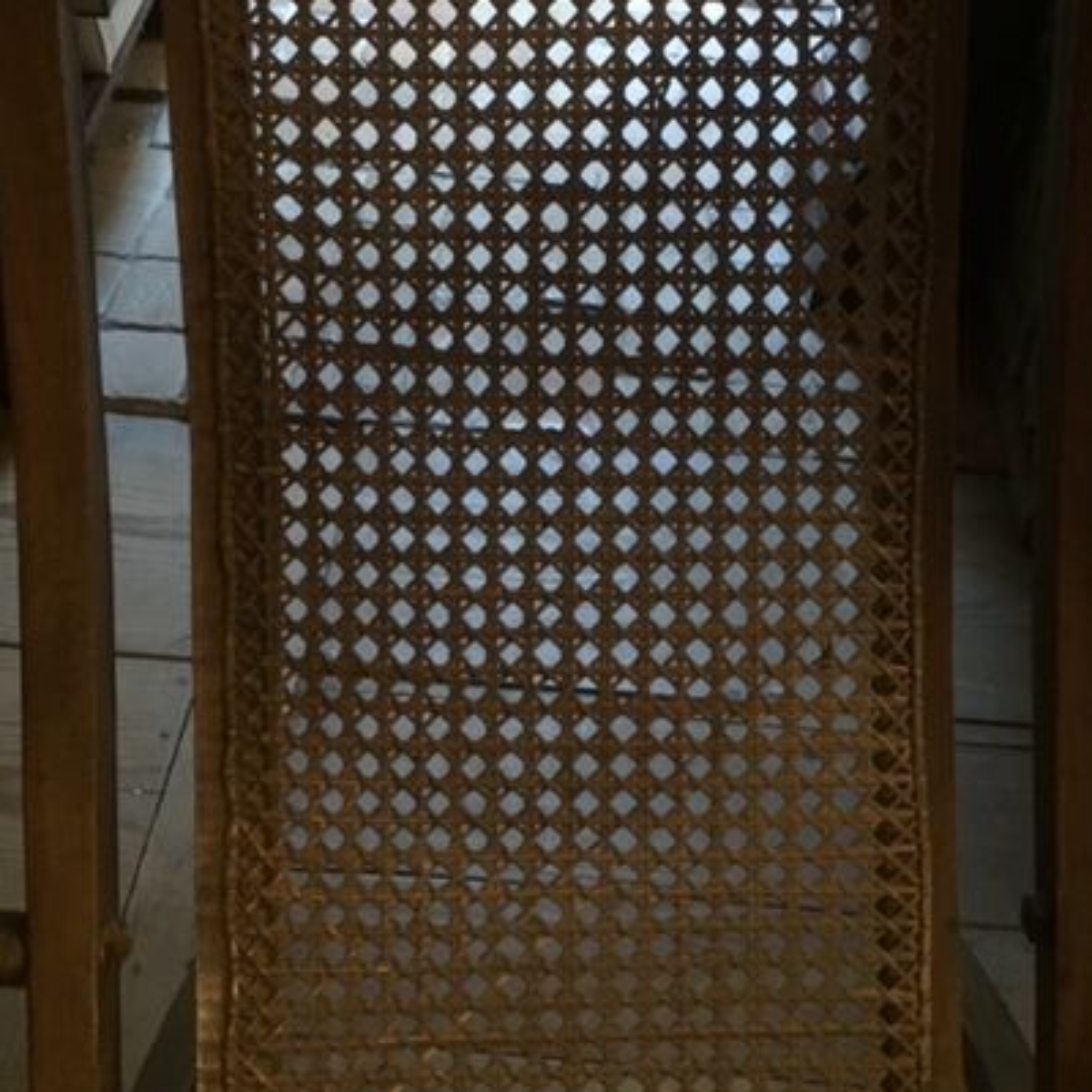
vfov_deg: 40.9
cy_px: 519
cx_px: 606
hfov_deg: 40.9
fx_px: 1463
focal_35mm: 41
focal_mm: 4.15
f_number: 2.2
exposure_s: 1/17
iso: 800
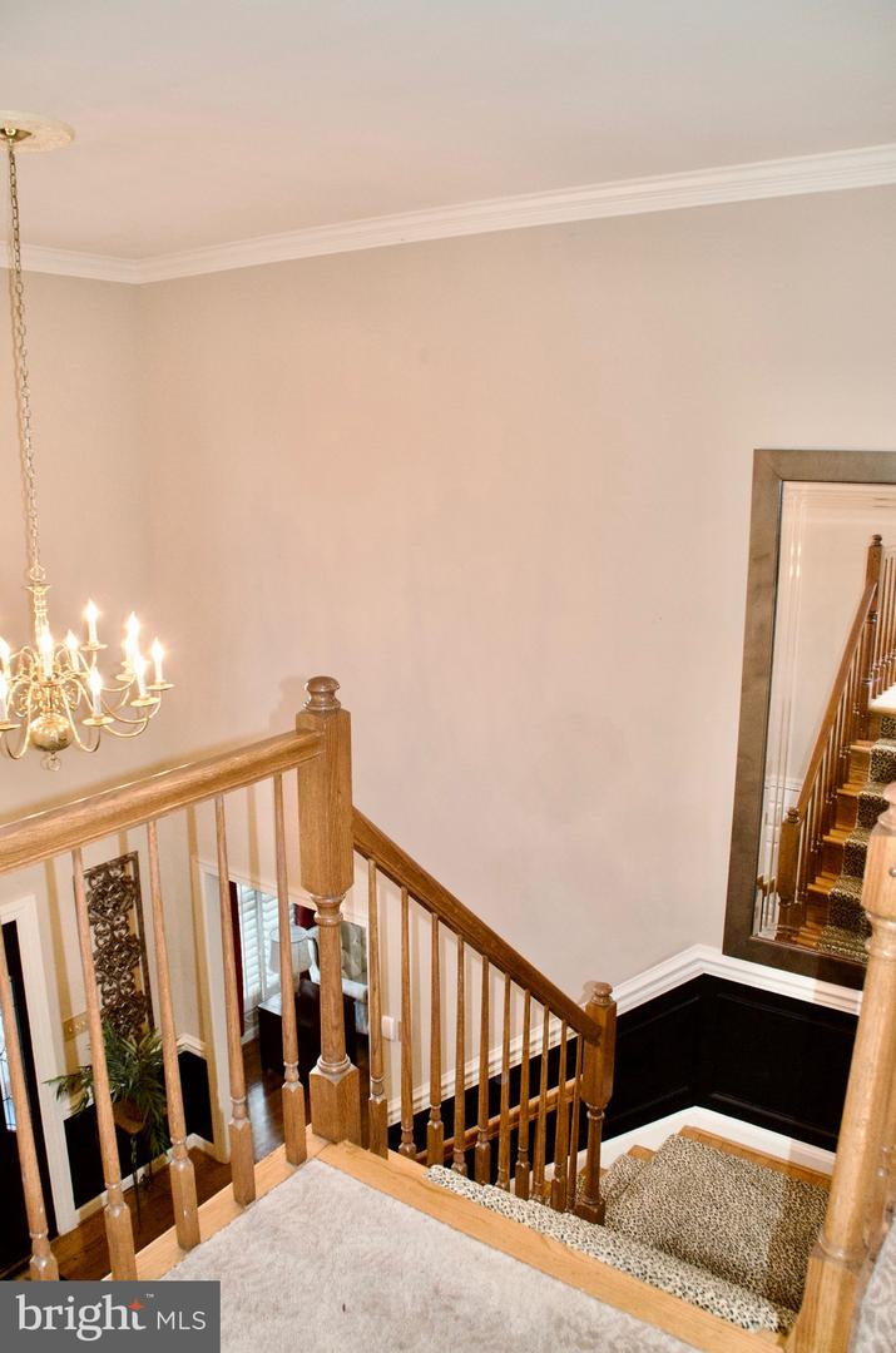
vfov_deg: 67.5
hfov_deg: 47.7
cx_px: 448
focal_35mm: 27
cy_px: 676
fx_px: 1013
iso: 1600
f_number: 5.6
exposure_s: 1/160
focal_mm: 18
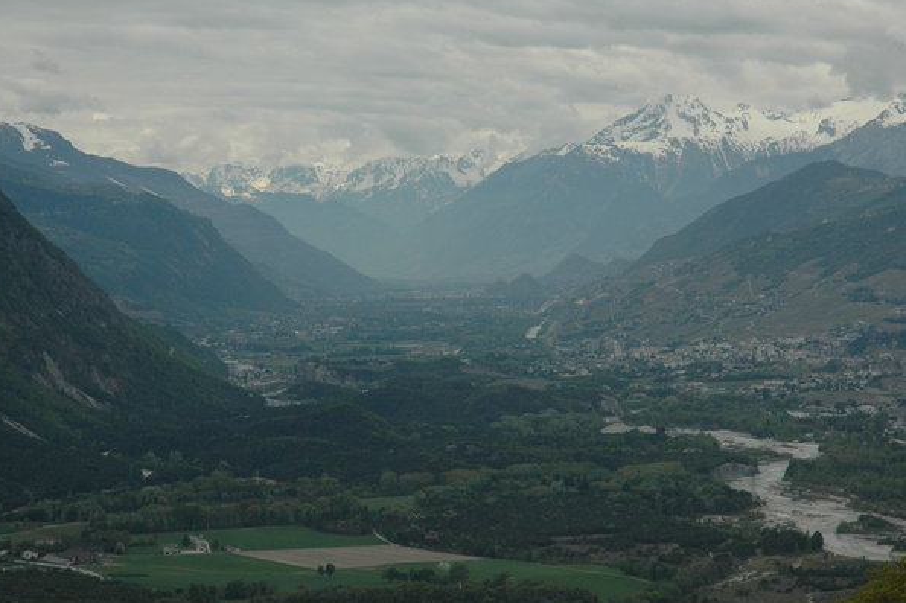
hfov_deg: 16.1
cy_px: 275
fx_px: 3194
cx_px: 457
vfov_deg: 10.8
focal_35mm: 127
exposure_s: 1/640
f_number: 13
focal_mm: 70
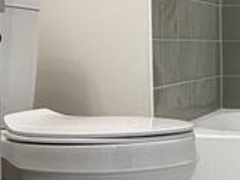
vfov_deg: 16.7
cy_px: 62
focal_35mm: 88
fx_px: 610
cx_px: 208
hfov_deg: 21.8
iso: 200
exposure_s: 1/120
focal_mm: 2.22
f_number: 2.2
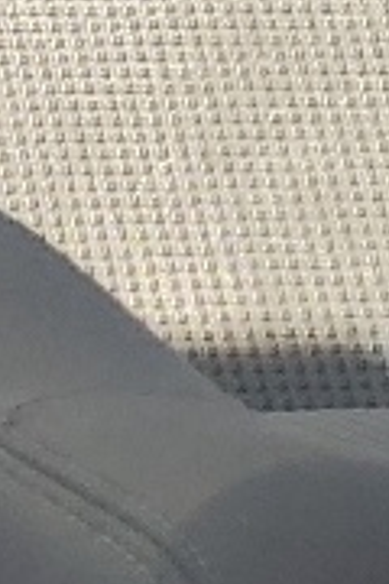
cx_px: -888
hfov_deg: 5.3
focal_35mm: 240
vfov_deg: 8.2
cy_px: -529
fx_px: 3890
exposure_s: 1/217
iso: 50
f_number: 1.5
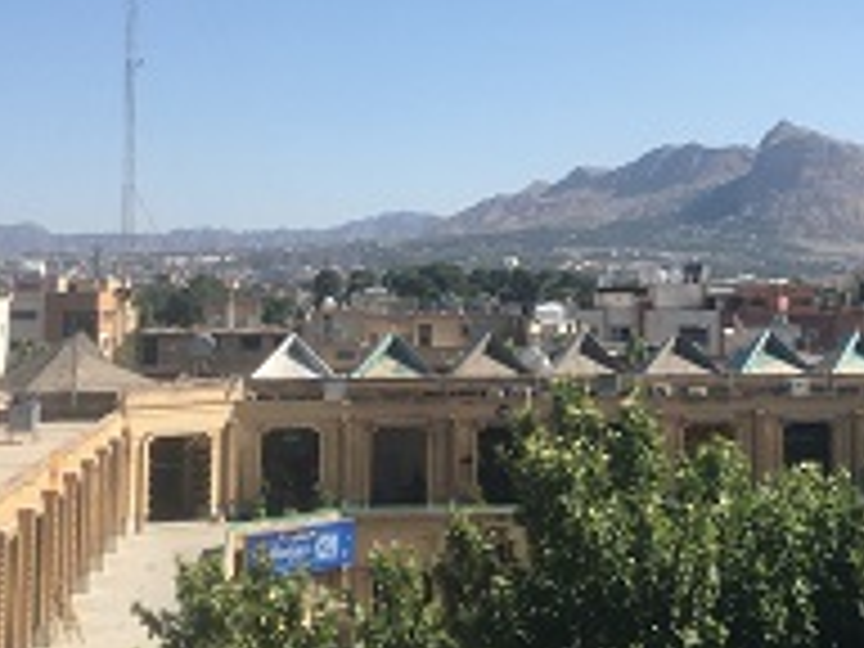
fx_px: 1822
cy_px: 142
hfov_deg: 26.4
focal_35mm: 73
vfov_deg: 20.0
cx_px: 634
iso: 25
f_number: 2.2
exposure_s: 1/1672
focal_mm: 4.15
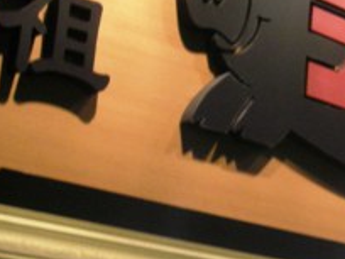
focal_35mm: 110
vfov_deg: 13.4
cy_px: 166
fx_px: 1096
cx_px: 360
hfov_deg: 17.4
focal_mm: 5.7
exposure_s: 1/9.3
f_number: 2.8
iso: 98
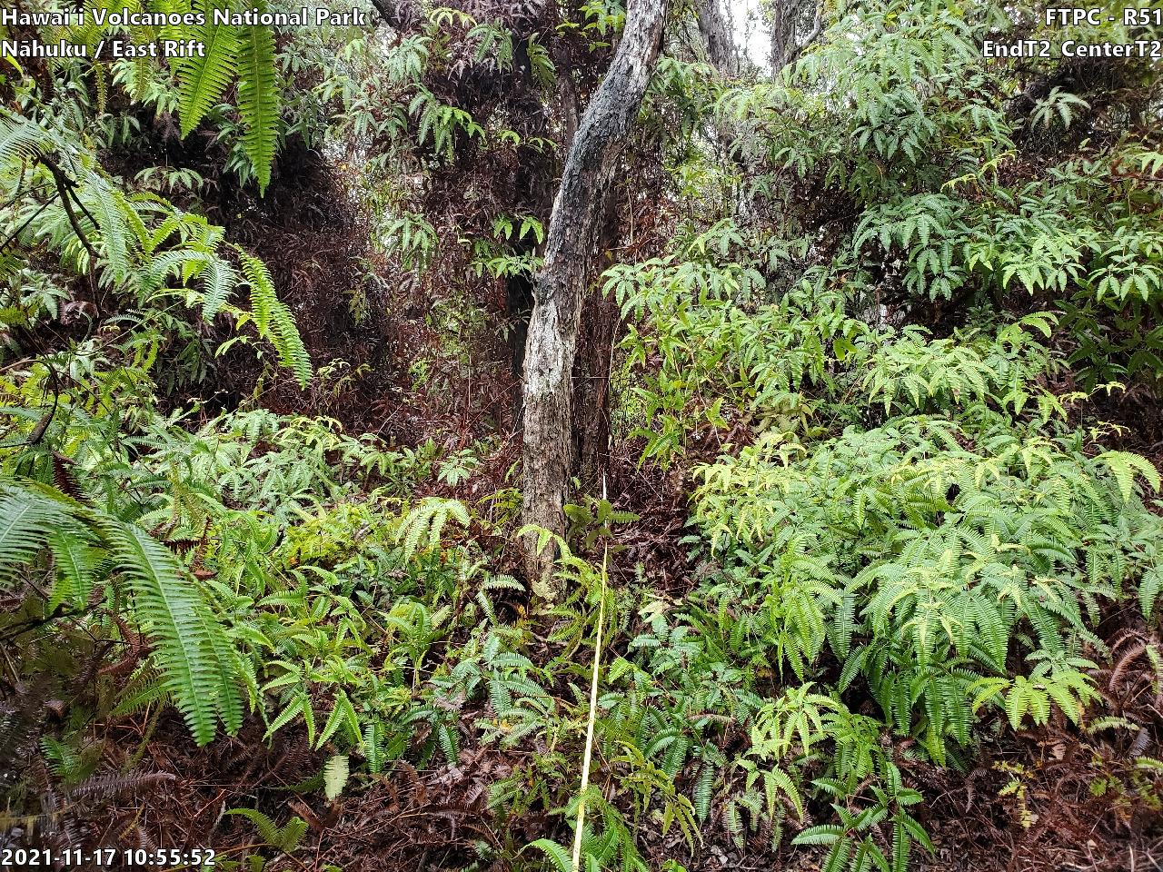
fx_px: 874
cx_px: 582
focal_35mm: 26
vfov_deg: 53.1
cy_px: 436
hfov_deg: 67.3
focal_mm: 4.3
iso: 250
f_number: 2.4
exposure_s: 1/120
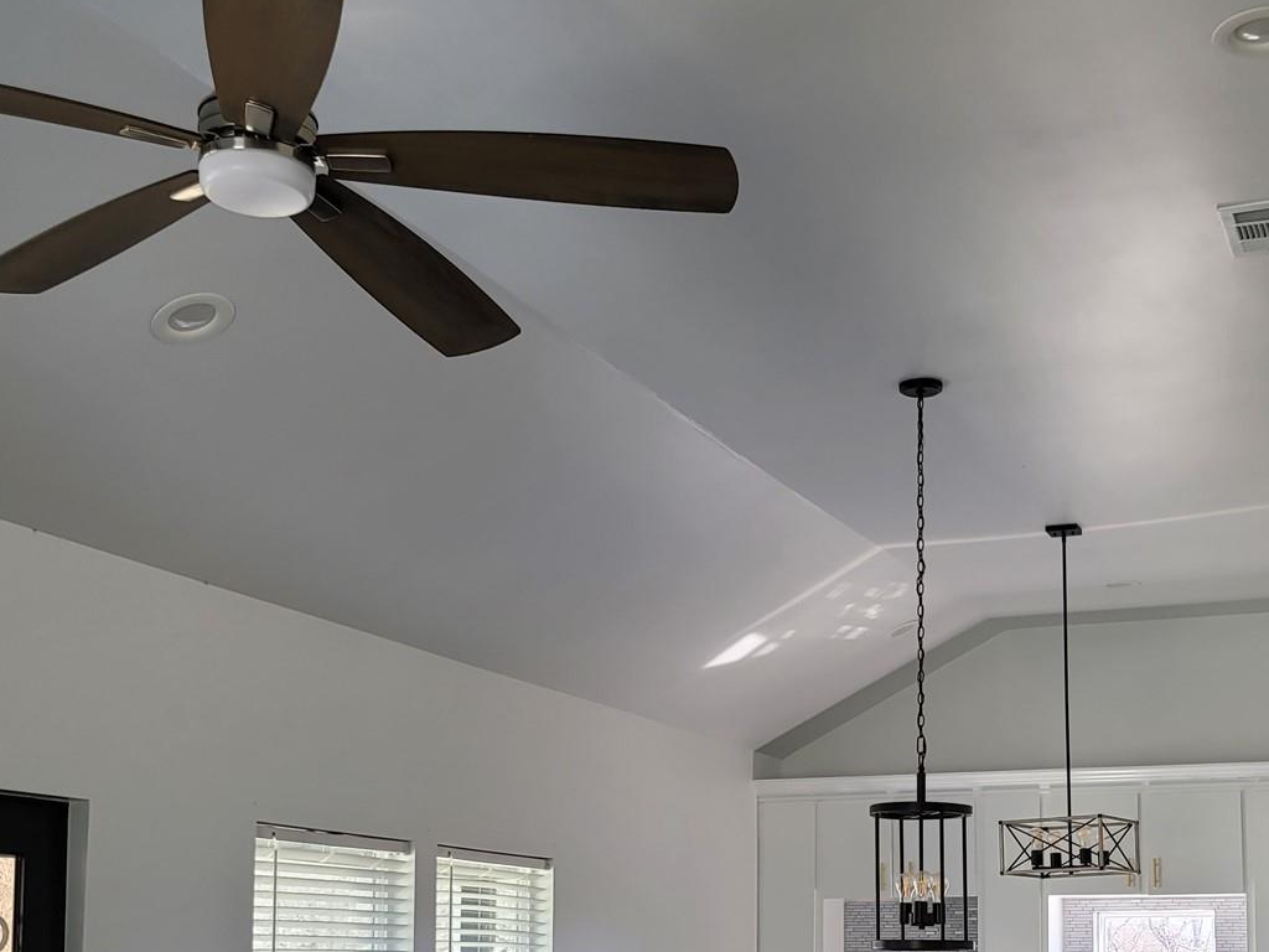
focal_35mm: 52
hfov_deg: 36.6
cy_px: 778
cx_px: 794
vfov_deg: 27.4
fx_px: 1906
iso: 50
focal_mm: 5.4
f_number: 1.8
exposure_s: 1/100
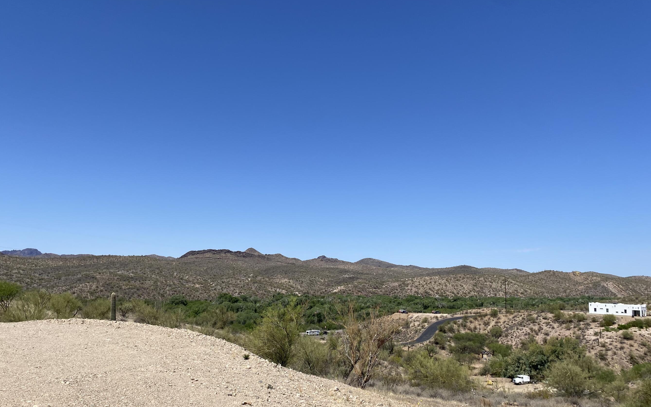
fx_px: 550
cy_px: 209
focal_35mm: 31
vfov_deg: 40.6
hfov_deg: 61.2
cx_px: 303
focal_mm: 4.25
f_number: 1.8
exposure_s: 1/4608
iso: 32
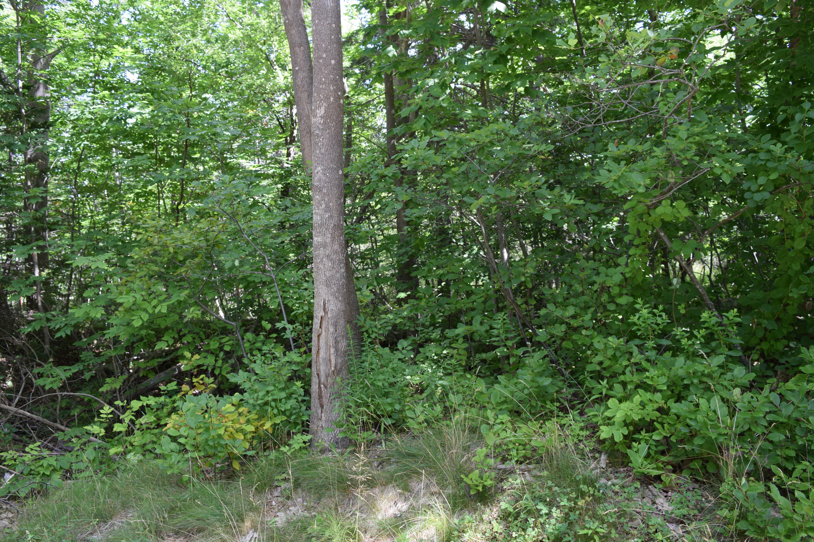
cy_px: 271
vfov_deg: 47.9
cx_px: 407
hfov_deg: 67.4
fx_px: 610
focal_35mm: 27
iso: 400
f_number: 6.3
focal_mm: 18
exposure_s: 1/160
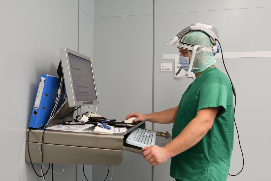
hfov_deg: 61.9
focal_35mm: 30
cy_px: 90
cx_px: 136
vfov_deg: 43.6
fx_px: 226
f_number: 4
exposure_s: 1/50
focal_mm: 20
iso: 250
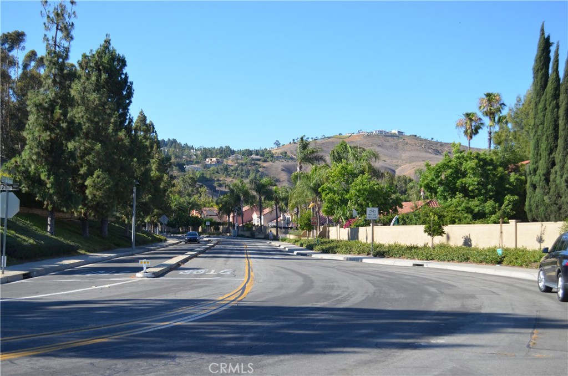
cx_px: 284
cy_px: 188
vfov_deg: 29.7
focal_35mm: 45
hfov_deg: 43.7
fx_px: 708
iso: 400
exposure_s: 1/1250
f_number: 5
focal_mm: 30
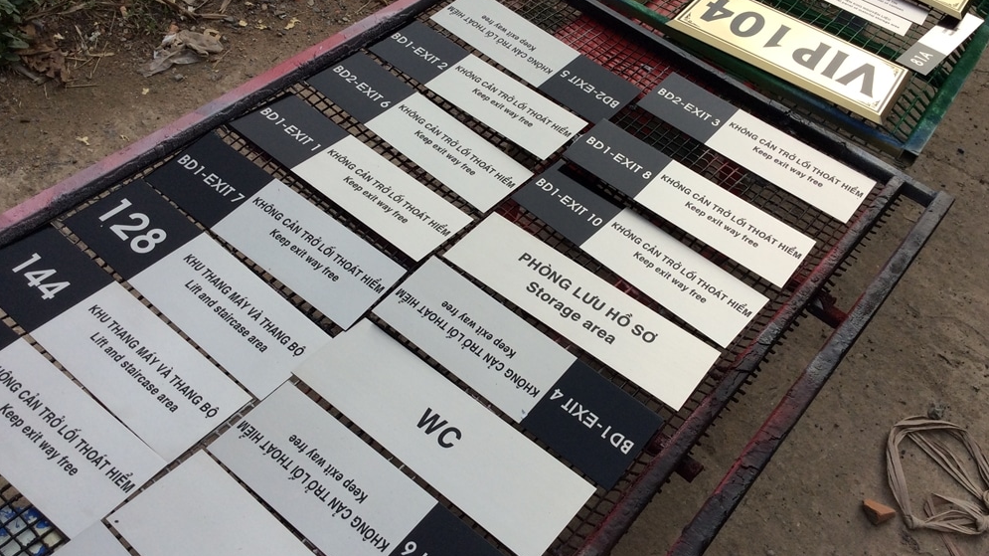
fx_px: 918
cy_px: 247
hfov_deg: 56.6
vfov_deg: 33.7
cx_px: 493
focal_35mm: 35
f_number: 2.4
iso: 32
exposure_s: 1/615
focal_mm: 3.3
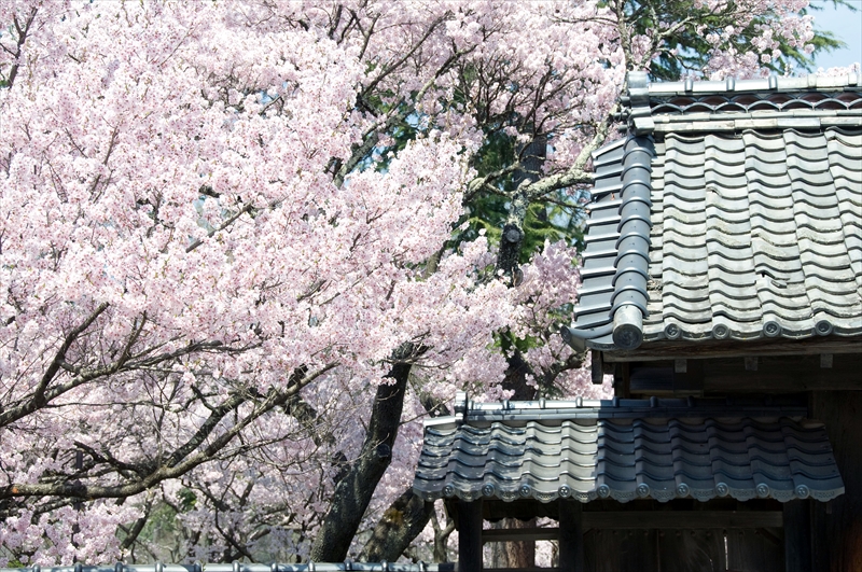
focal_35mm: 405
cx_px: 431
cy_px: 286
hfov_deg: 5.1
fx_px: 9684
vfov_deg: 3.4
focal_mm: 270
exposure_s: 1/250
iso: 200
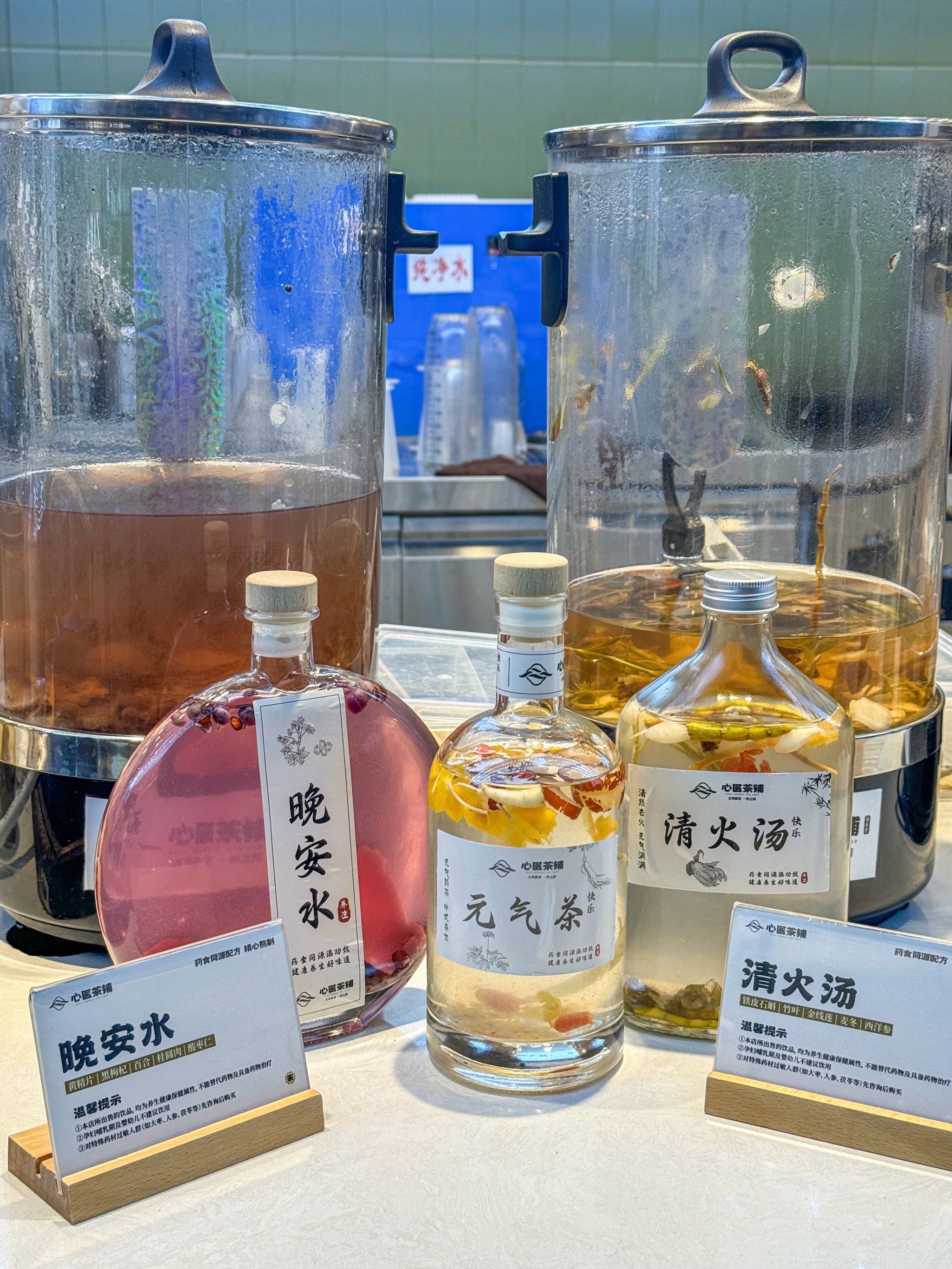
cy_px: 634
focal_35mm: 48
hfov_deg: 30.3
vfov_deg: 39.7
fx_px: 1760
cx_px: 476
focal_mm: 6.86
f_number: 1.8
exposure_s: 1/230
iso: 64
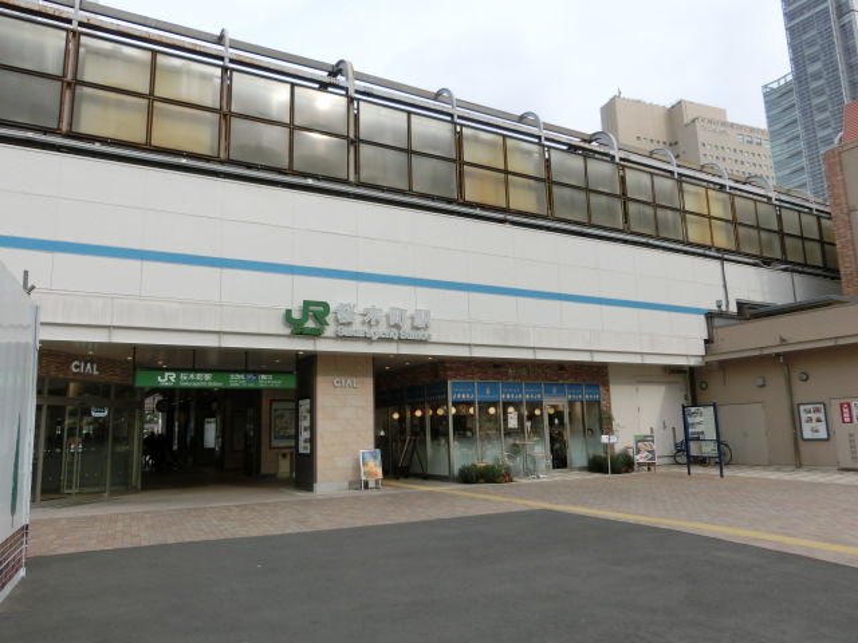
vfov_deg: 54.9
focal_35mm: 25
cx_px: 429
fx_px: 620
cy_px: 322
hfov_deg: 69.4
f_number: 3.5
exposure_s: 1/500
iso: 80
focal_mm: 4.5
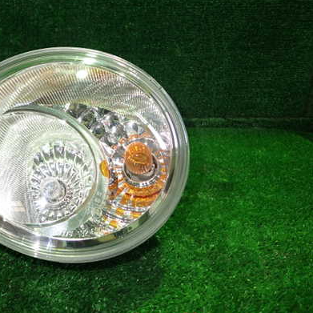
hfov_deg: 42.4
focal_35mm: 38
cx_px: 75
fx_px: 389
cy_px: 151
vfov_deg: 43.9
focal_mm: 5.05
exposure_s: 1/30
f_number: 2.2
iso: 320
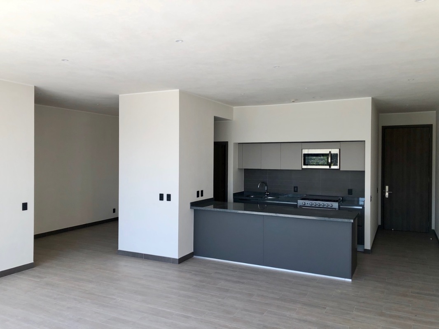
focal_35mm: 28
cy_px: 164
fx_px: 355
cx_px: 220
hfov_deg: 63.4
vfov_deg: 49.8
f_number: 1.8
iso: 20
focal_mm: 3.99
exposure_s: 1/244
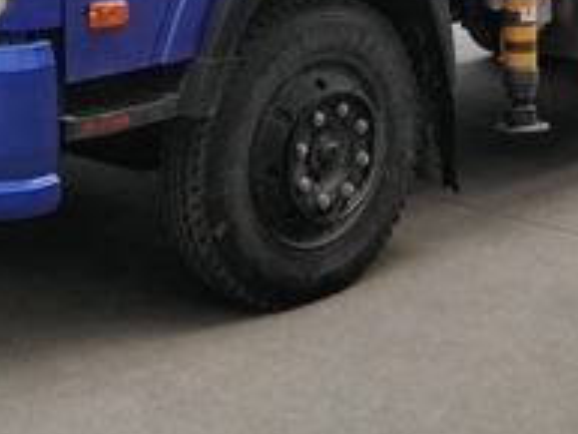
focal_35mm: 80
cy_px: -145
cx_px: 329
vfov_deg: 17.2
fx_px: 1337
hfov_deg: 24.4
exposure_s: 1/339
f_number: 2
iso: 64
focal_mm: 2.96
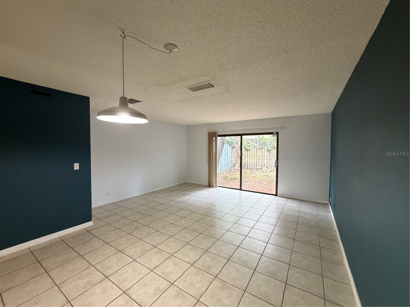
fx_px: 166
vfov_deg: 85.7
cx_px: 205
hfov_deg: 102.1
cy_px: 154
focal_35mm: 14
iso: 320
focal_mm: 2.22
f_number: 2.2
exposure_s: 1/60
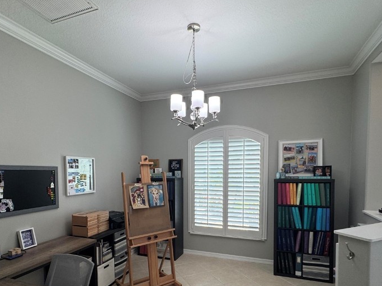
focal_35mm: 21
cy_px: 185
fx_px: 232
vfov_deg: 62.2
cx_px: 185
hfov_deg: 79.0
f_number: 2.2
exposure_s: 1/120
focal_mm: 2.22
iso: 100
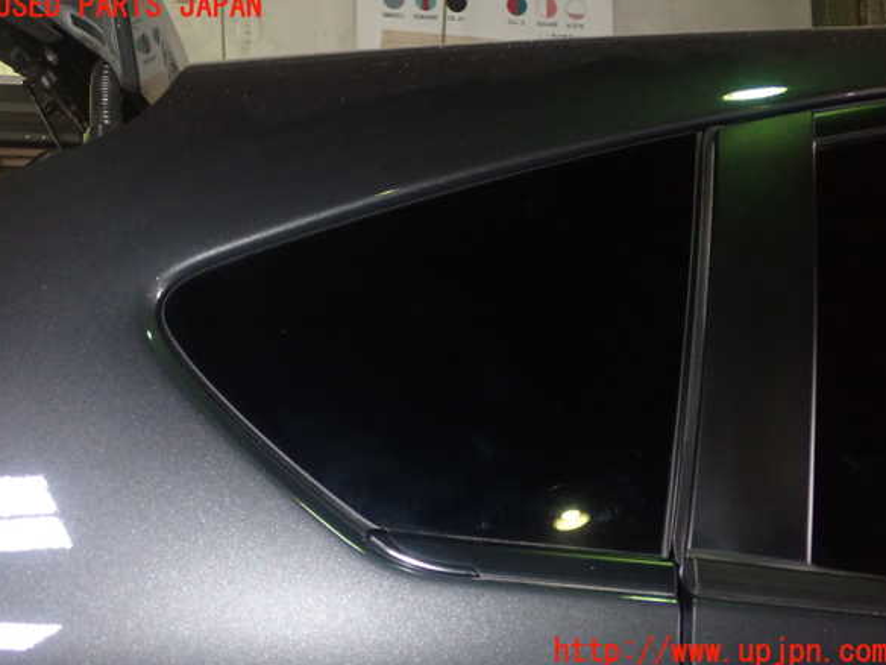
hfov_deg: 50.1
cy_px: 329
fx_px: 947
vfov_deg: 38.7
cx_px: 441
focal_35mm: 37
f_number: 7.1
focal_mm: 6.37
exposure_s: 1/40
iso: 800
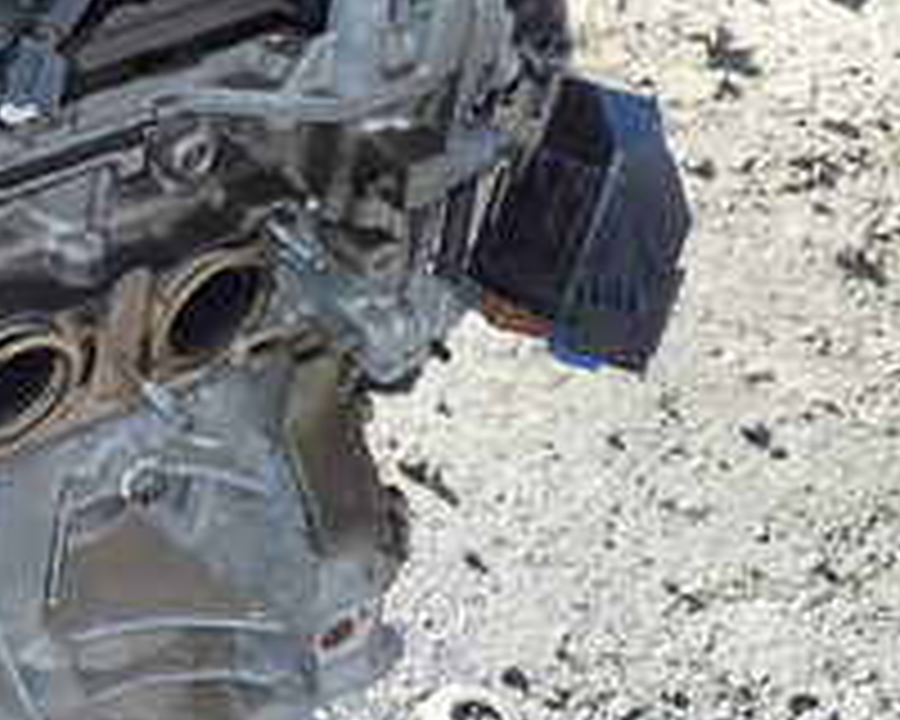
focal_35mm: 88
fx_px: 2344
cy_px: 351
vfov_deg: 17.5
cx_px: -328
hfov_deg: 19.7
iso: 100
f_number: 3.2
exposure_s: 1/160
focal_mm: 5.4
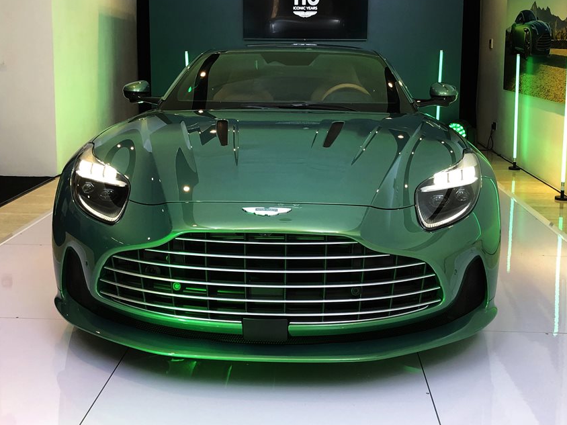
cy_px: 173
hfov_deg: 54.0
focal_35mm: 34
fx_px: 557
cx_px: 286
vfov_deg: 41.6
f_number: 1.8
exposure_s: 1/20
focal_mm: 3.99
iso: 32
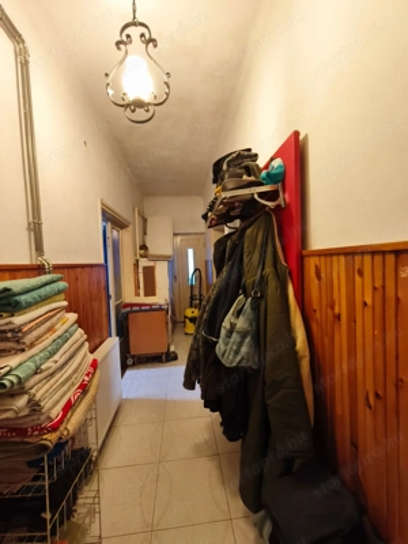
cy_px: 272
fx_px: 236
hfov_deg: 81.7
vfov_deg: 98.2
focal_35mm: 15
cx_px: 204
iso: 1600
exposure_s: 1/25
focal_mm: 1.91
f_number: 2.2
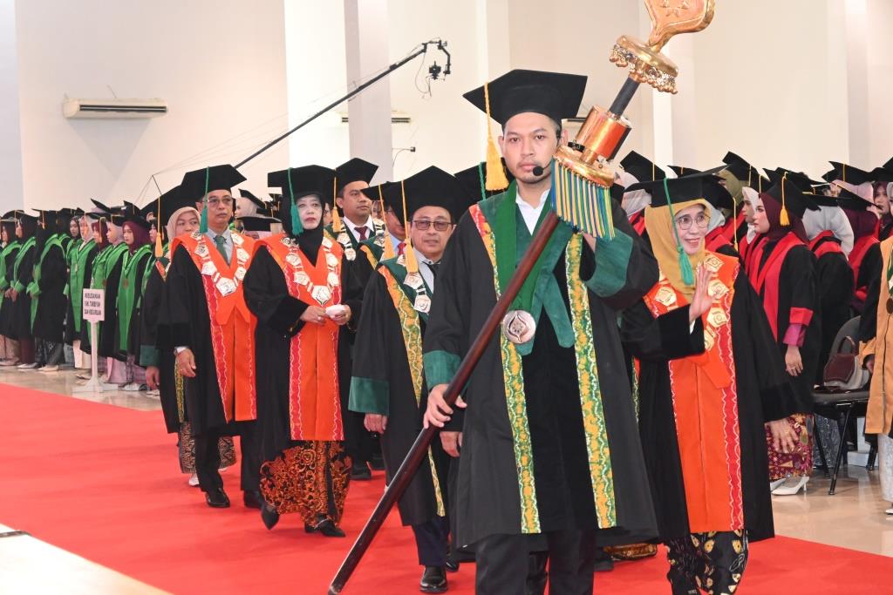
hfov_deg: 27.0
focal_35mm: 75
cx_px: 446
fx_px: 1861
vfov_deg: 18.2
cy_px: 298
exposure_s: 1/60
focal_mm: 50
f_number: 6.3
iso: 3600
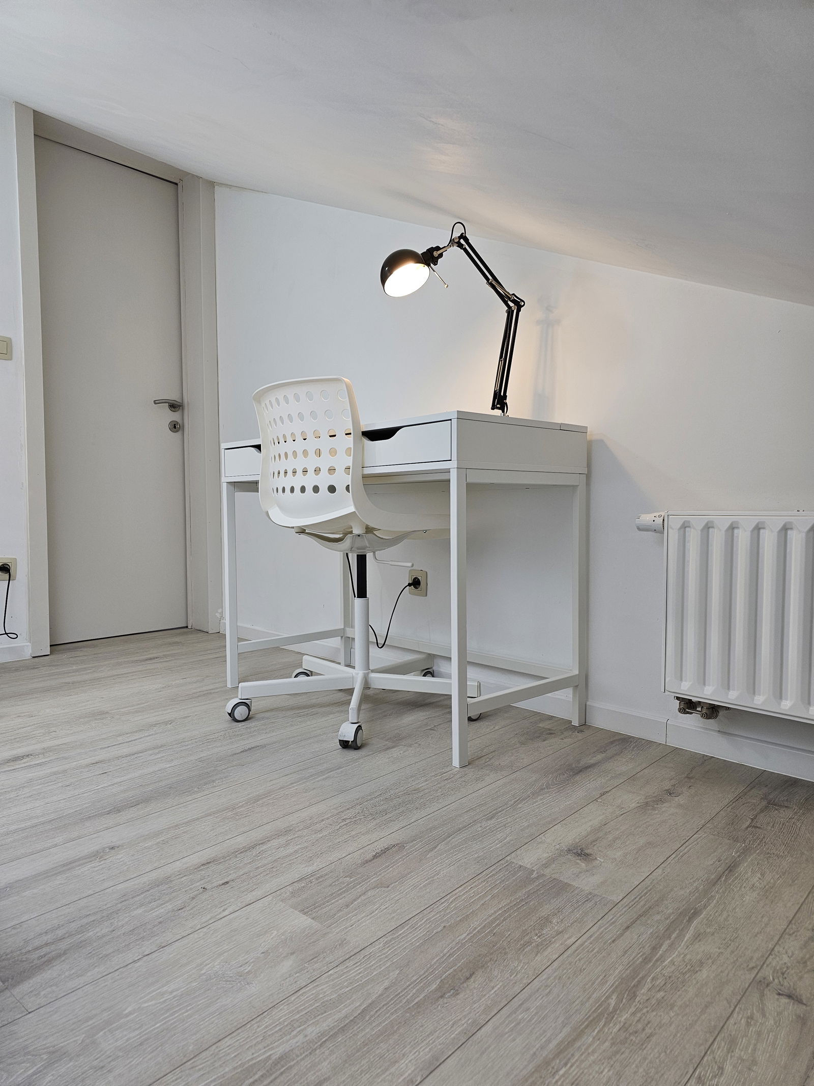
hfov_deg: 58.9
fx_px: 721
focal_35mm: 23
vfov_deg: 73.9
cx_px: 407
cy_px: 543
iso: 80
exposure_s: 1/180
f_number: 1.7
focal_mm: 6.3
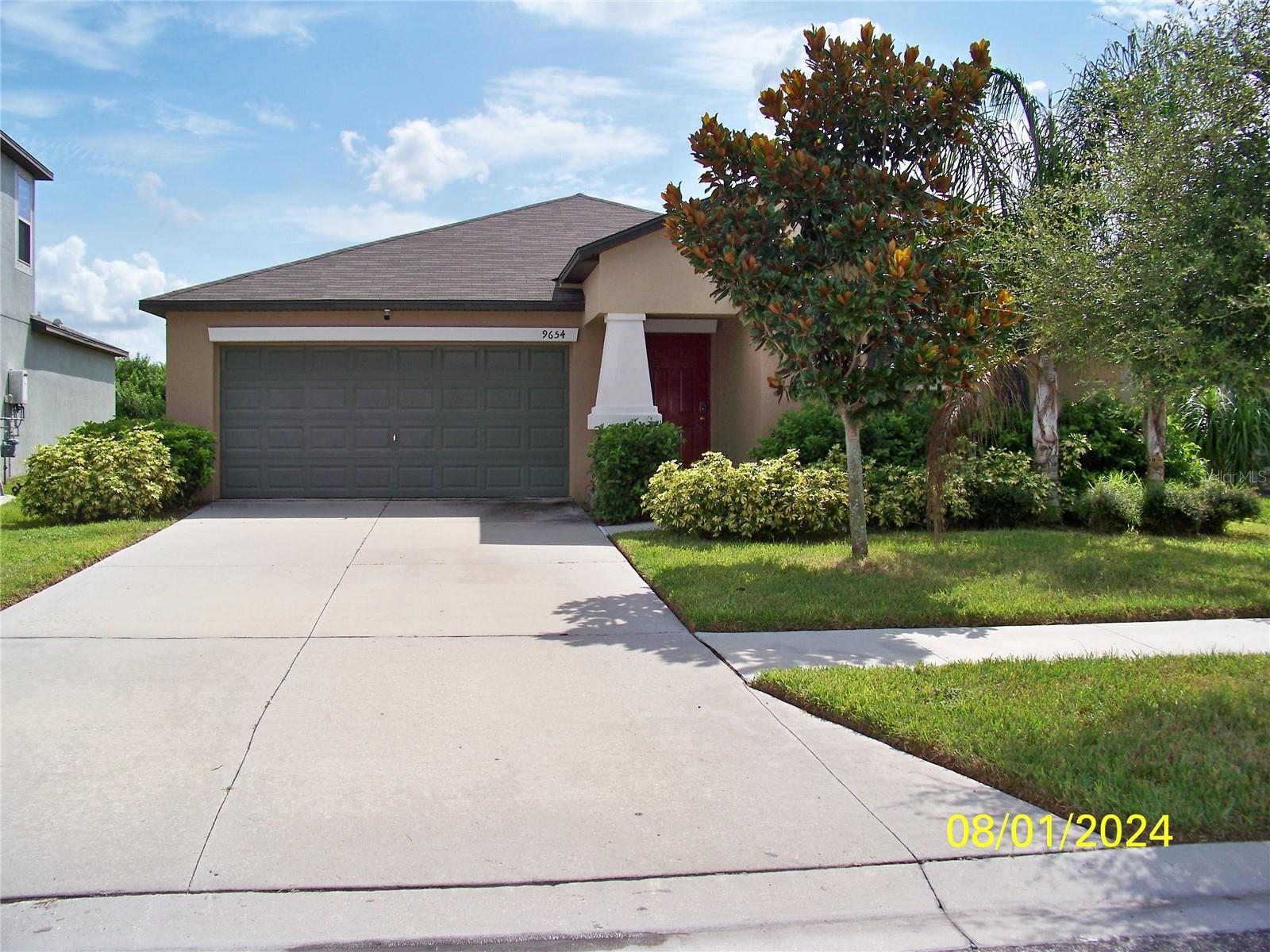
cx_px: 635
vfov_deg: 42.9
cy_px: 476
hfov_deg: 55.4
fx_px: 1211
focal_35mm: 33
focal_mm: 5.85
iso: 64
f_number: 4
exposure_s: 1/800
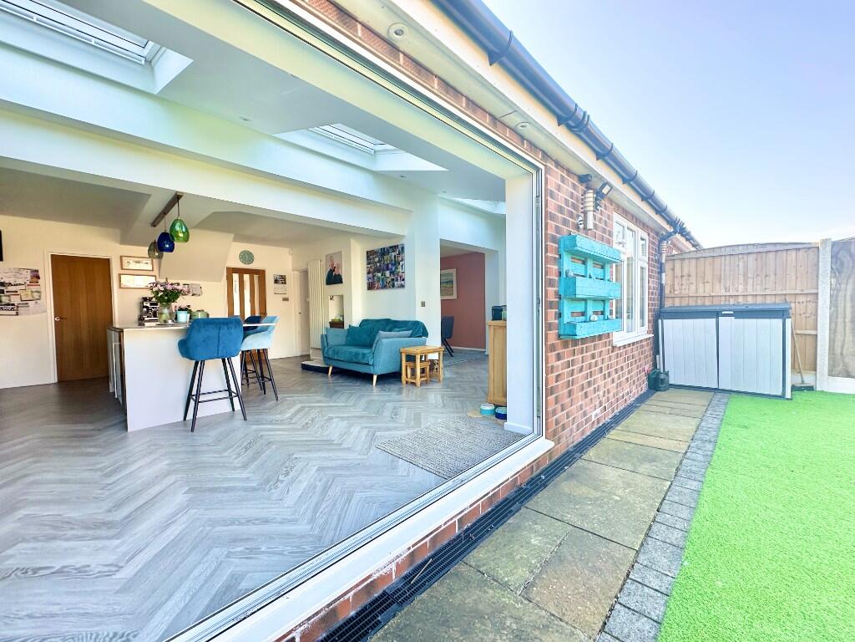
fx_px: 346
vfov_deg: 85.7
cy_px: 321
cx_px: 428
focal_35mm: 14
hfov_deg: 102.1
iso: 40
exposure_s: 1/277
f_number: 2.2
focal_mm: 2.22
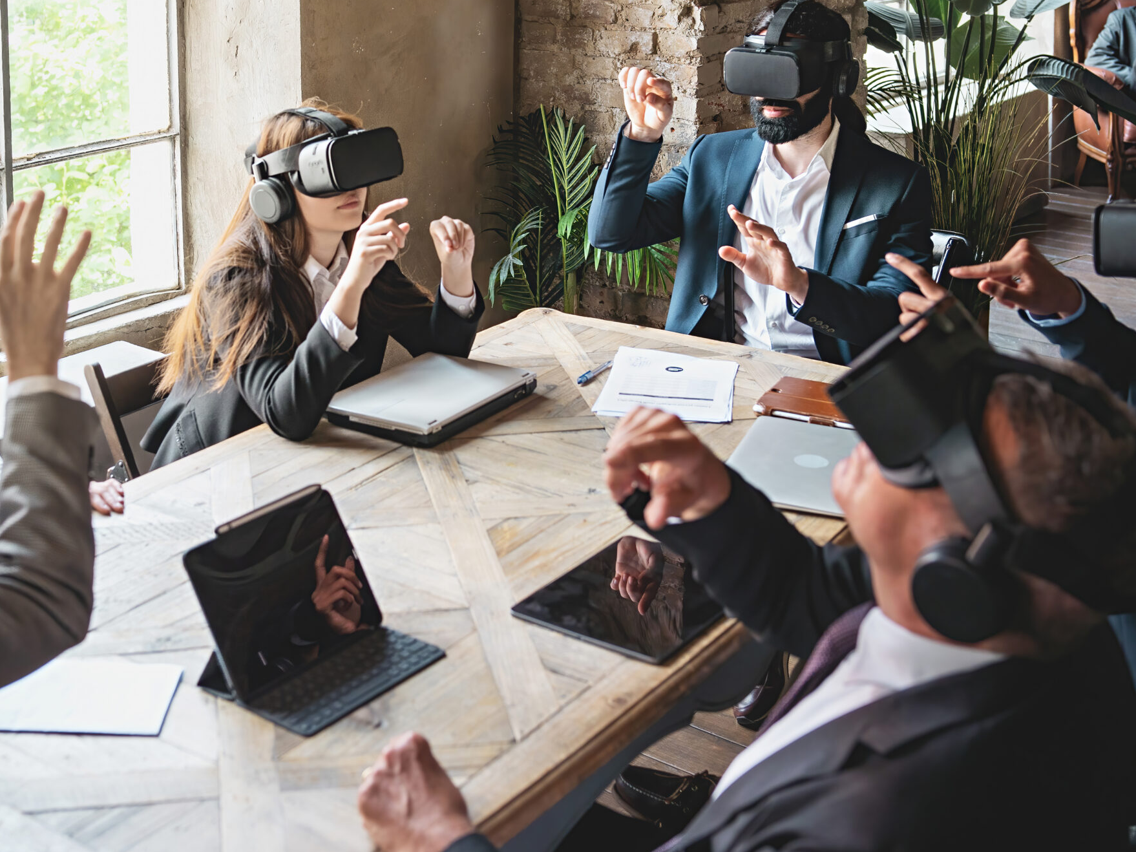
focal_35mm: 49
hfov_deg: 38.6
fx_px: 1608
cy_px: 330
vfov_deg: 29.6
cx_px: 408
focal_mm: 35
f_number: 3.5
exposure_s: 1/200
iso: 500
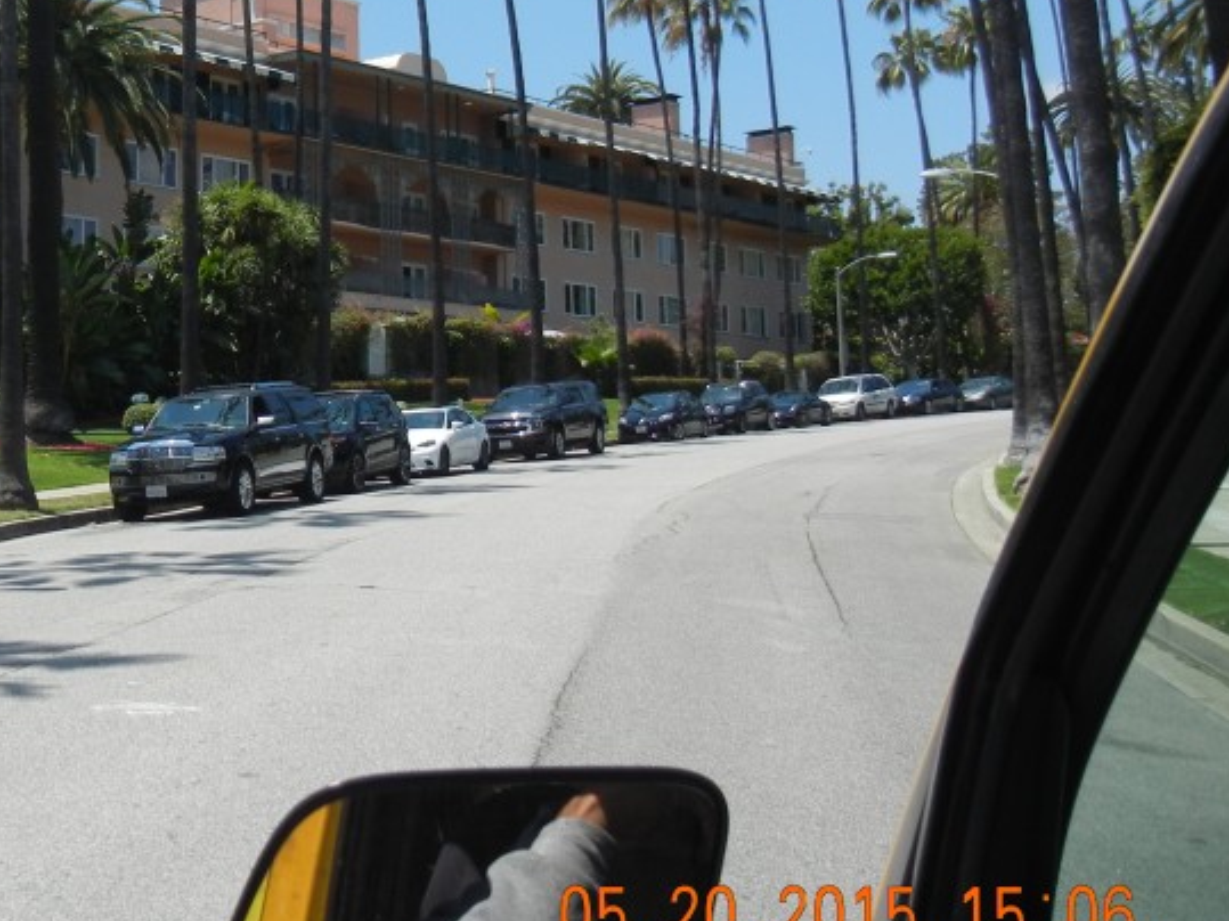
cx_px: 109
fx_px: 2023
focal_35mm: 57
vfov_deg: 25.3
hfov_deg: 32.1
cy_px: 221
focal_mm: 5.4
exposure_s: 1/384
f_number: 7
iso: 160
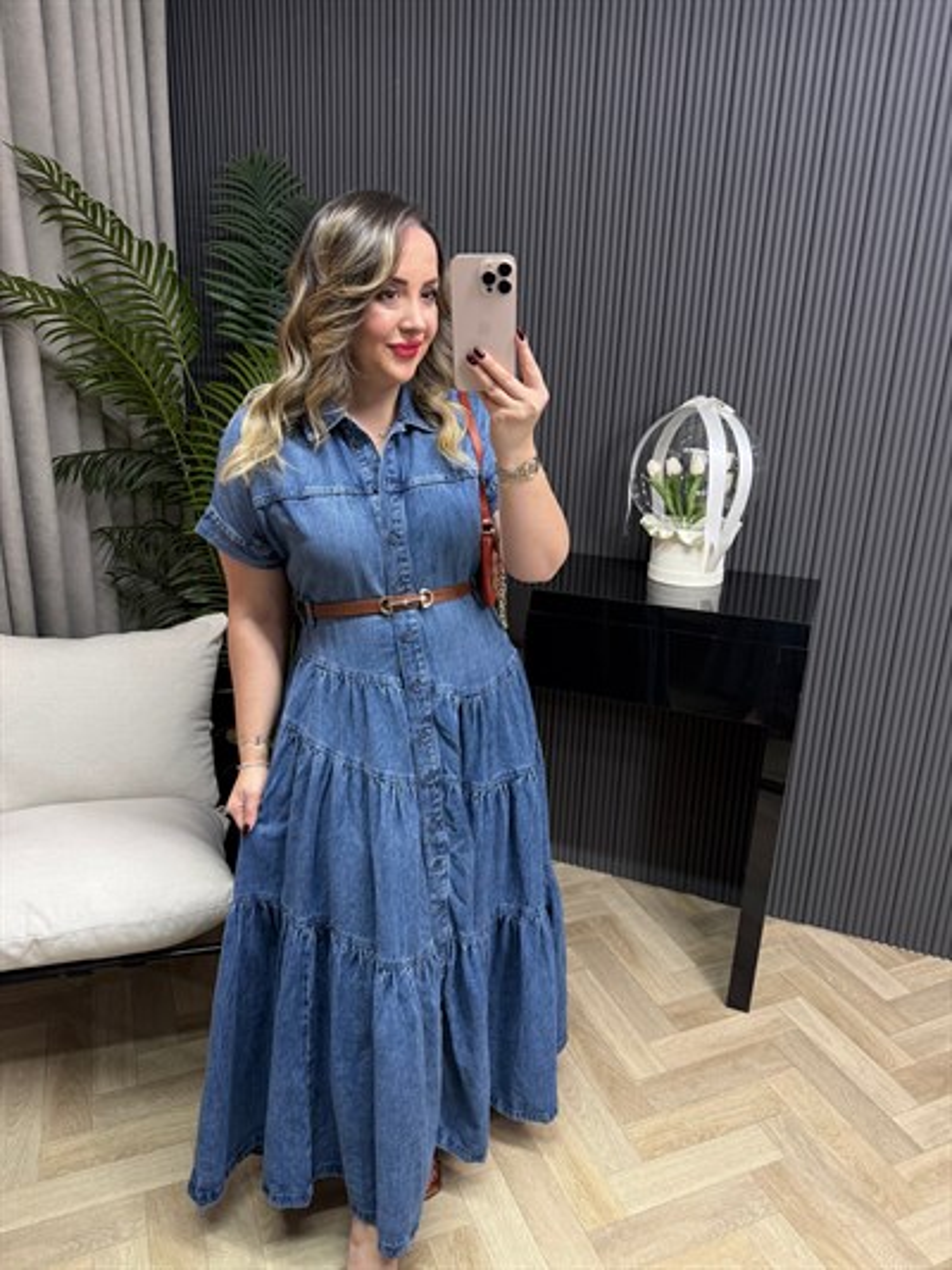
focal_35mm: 24
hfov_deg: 56.8
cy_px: 635
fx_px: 880
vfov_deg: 71.6
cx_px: 476
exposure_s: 1/50
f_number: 1.78
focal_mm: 6.76
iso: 250
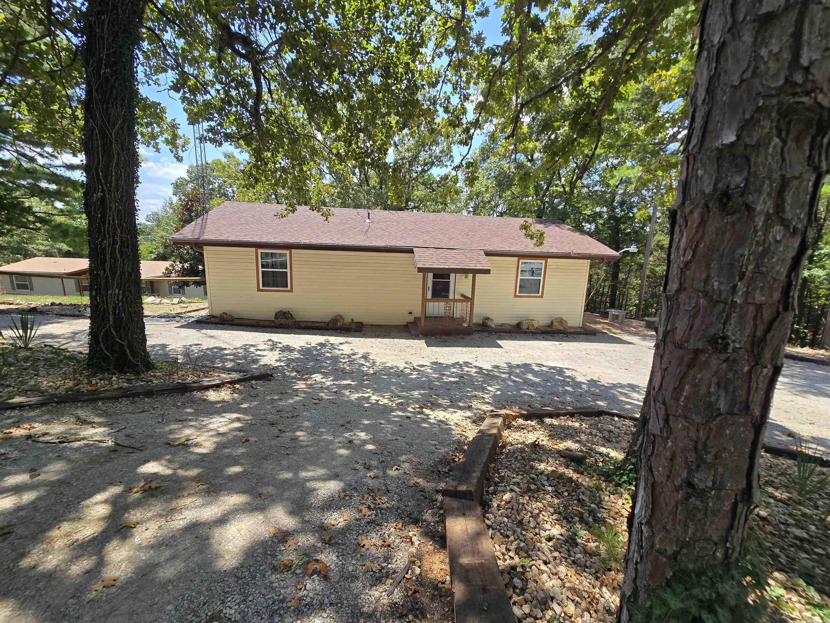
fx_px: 312
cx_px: 415
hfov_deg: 106.2
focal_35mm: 13
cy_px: 312
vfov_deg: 89.9
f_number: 2.2
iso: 50
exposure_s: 1/796
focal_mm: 2.2
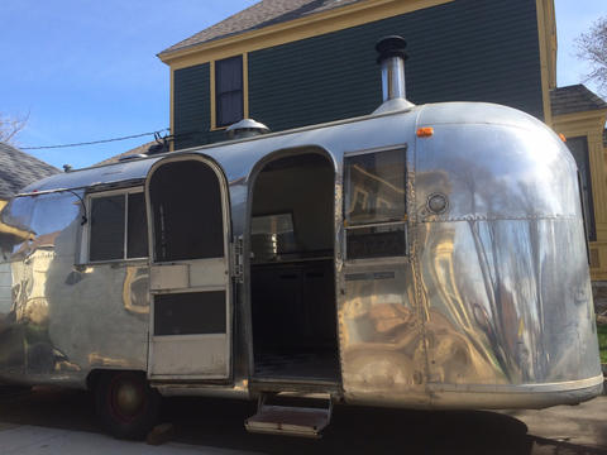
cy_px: 228
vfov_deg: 48.2
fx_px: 509
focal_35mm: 29
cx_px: 304
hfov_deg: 61.7
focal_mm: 4.15
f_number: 2.2
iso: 32
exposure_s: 1/1001
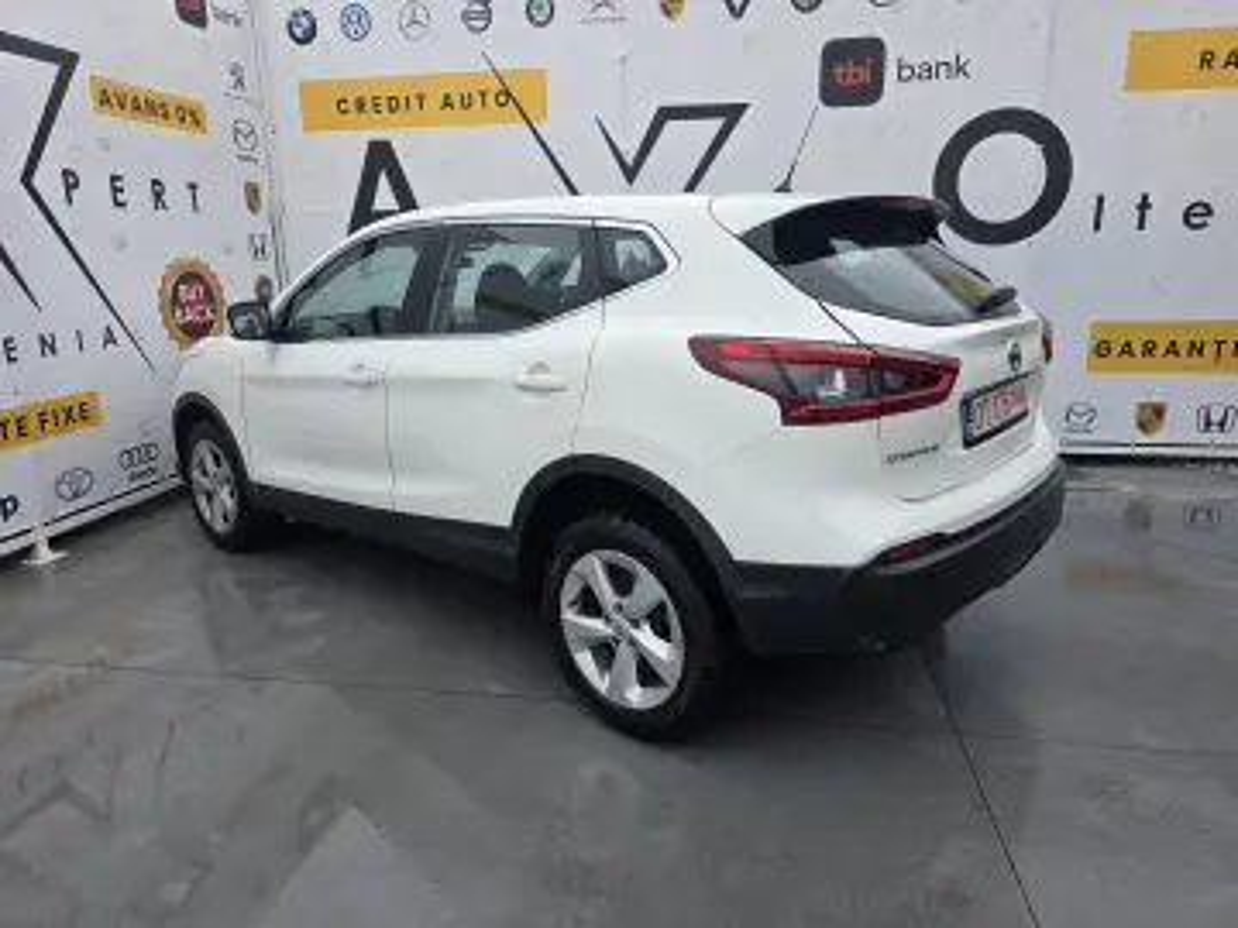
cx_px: 619
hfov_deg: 73.9
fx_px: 823
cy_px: 464
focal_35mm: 23
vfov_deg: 58.9
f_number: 1.7
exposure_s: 1/359
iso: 40
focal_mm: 6.3
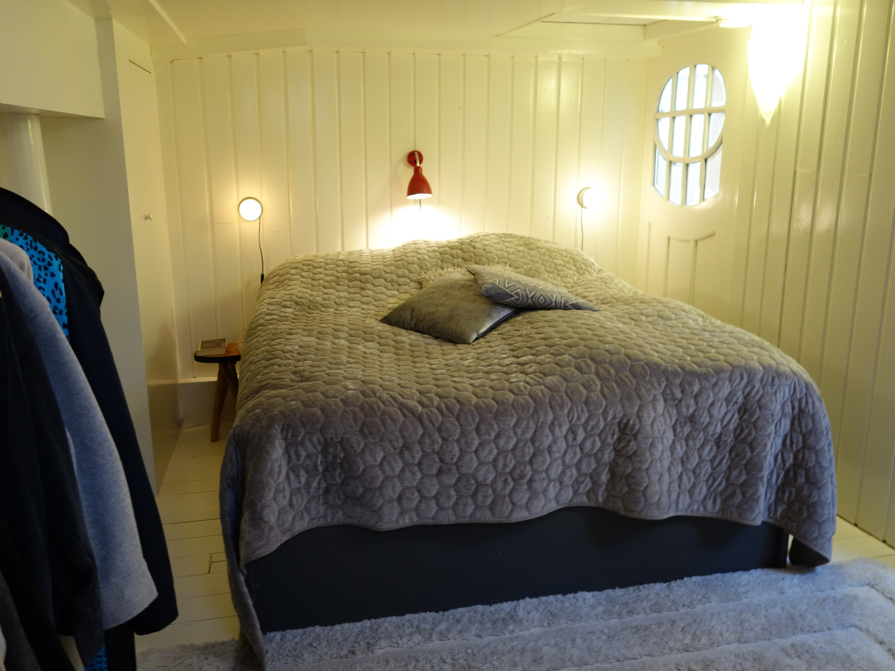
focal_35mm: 28
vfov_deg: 49.7
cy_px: 336
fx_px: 724
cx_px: 448
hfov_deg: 63.4
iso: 500
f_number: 1.8
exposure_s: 1/30
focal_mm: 10.4
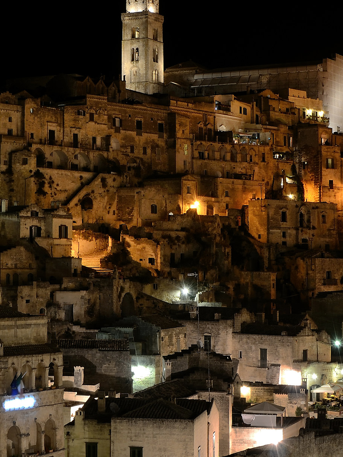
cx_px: 277
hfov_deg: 20.5
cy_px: 186
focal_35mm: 71
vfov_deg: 27.4
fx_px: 937
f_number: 11
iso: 100
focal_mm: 25
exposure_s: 15
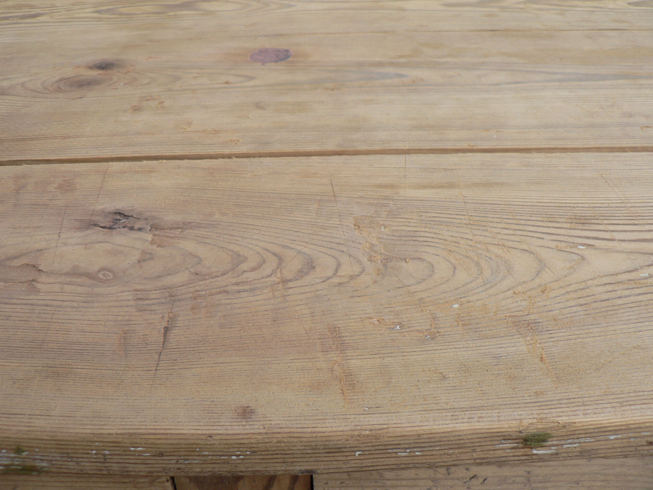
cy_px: 245
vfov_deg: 39.7
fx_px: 679
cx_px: 326
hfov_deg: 51.4
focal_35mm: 36
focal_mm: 6
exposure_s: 1/125
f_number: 2.8
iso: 80
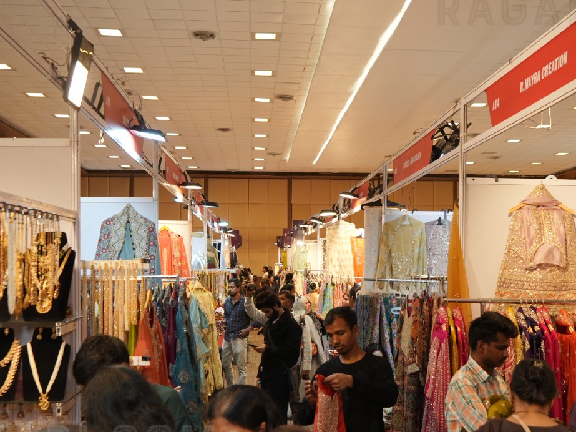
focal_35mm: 48
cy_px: 257
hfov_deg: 39.6
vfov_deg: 30.2
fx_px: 799
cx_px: 326
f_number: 5
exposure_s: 1/160
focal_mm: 24
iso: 640
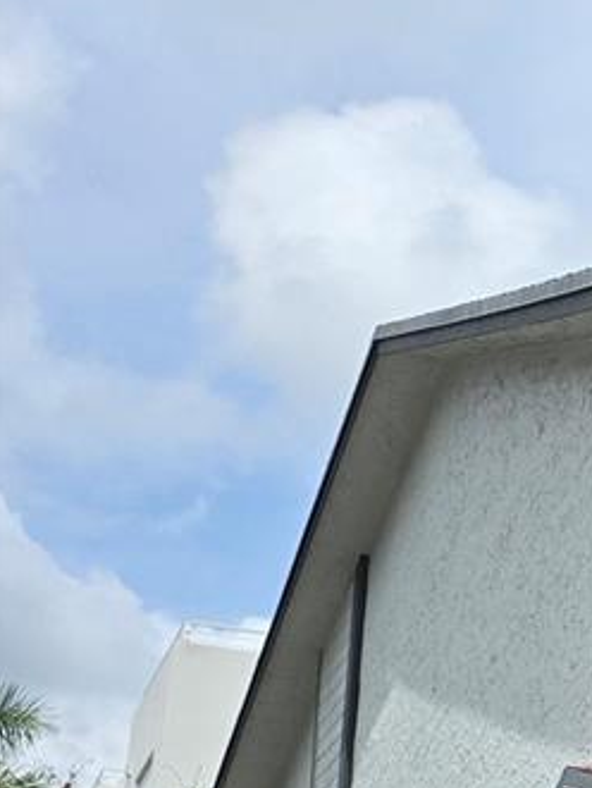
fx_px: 2437
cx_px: 1365
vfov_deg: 17.8
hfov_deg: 11.7
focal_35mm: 107
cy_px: 819
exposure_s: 1/6574
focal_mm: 6.3
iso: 80
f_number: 1.7
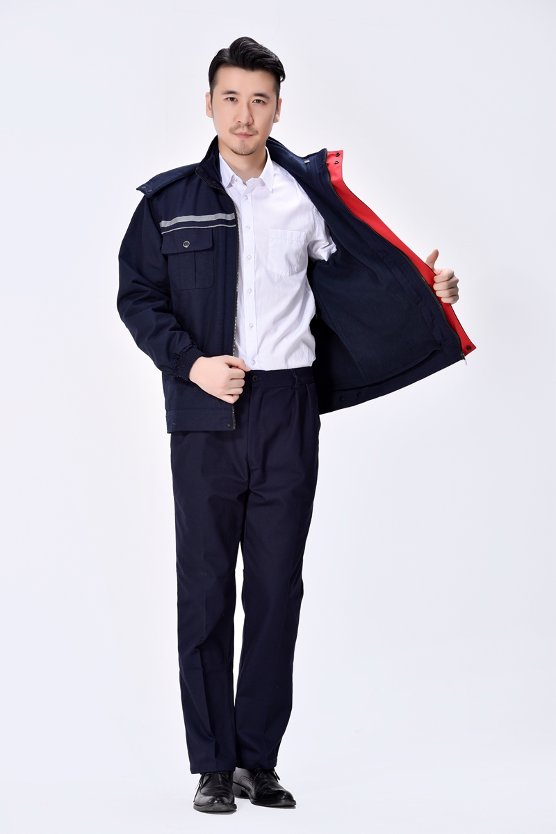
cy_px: 417
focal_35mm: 112
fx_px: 2593
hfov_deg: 12.2
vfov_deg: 18.3
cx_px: 278
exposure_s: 1/125
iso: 64
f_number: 8
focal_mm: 112
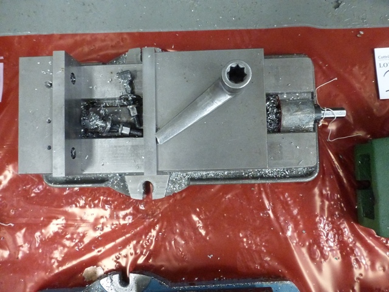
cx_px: 194
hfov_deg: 71.6
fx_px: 270
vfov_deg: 56.8
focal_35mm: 24
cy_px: 146
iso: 1250
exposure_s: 1/60
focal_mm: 4.3
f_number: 3.3
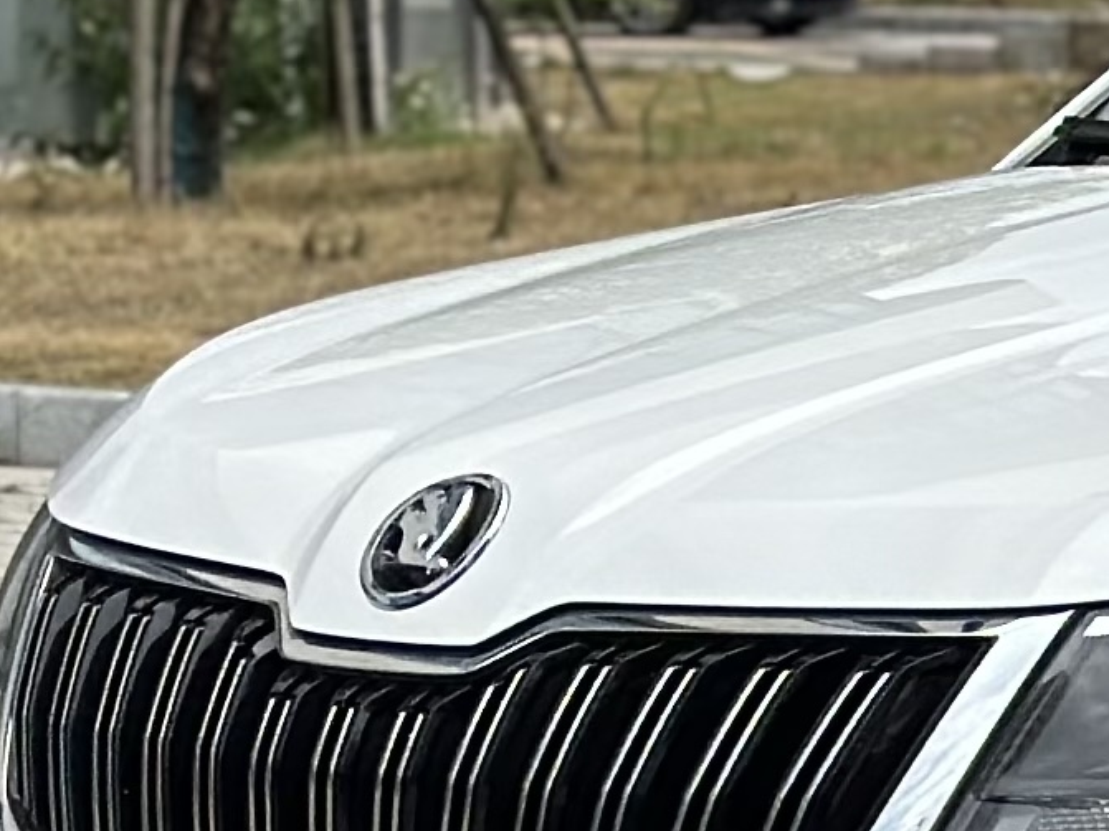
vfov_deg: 5.8
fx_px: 8136
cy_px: 575
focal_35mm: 254
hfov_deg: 7.5
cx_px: 2279
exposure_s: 1/4367
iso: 80
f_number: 1.78
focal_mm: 6.86
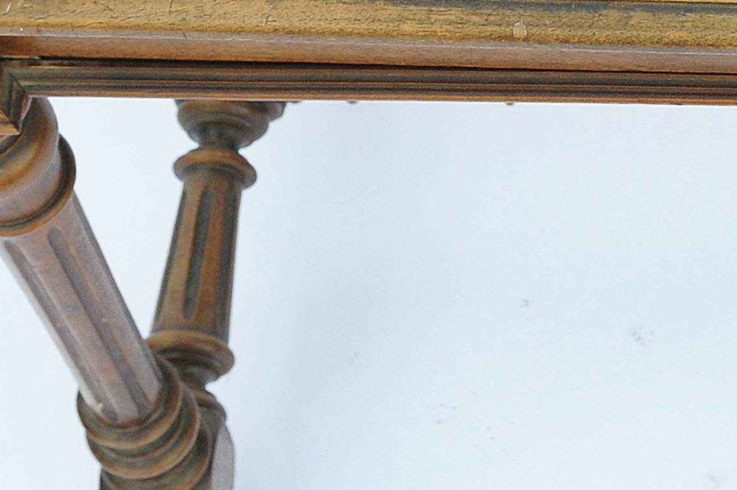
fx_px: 2760
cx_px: 941
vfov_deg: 9.8
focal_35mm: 135
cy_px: -269
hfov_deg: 14.6
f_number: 4.5
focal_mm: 24
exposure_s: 1/160
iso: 250
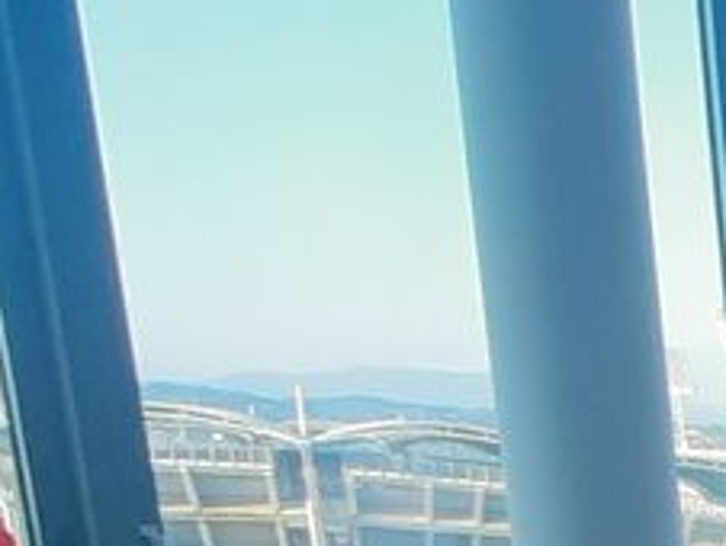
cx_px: 1873
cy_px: 1156
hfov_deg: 13.4
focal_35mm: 92
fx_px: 1932
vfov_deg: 13.4
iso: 64
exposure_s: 1/50
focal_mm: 1.74
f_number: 2.2
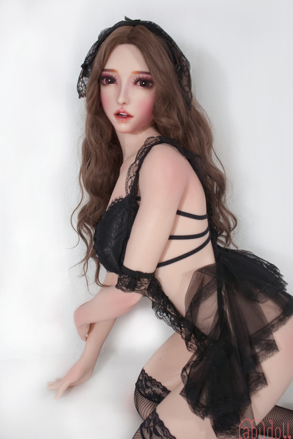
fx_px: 378
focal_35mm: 31
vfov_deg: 60.3
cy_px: 221
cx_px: 146
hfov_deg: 42.3
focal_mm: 20
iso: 500
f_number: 4
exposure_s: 1/50
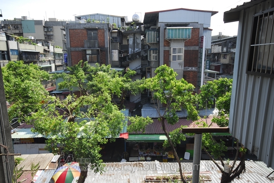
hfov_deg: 73.7
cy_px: 92
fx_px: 183
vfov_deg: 53.3
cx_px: 137
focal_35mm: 24
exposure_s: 1/80
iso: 100
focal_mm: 16
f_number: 8
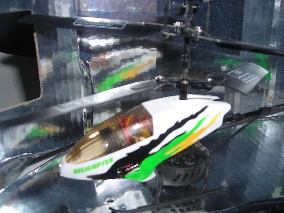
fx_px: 312
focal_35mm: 38
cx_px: 142
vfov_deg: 37.7
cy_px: 106
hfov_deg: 49.0
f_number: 3.2
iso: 50
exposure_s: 1/60
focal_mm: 6.3
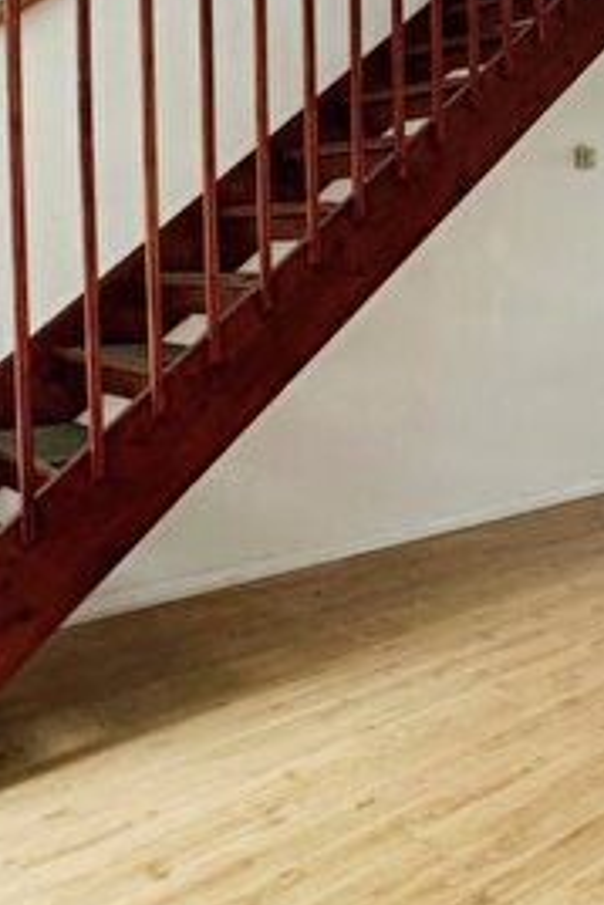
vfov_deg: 50.6
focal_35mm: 38
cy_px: 400
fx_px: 955
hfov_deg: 31.2
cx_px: 663
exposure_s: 1/60
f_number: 2.2
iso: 400
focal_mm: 2.22
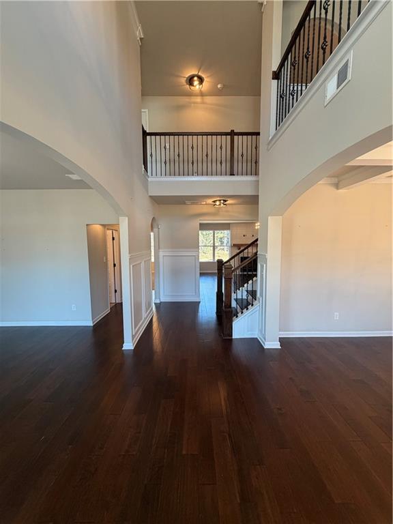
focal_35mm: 14
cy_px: 262
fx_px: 212
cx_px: 196
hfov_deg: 85.7
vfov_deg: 102.1
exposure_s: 1/120
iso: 320
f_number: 2.2
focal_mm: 2.22
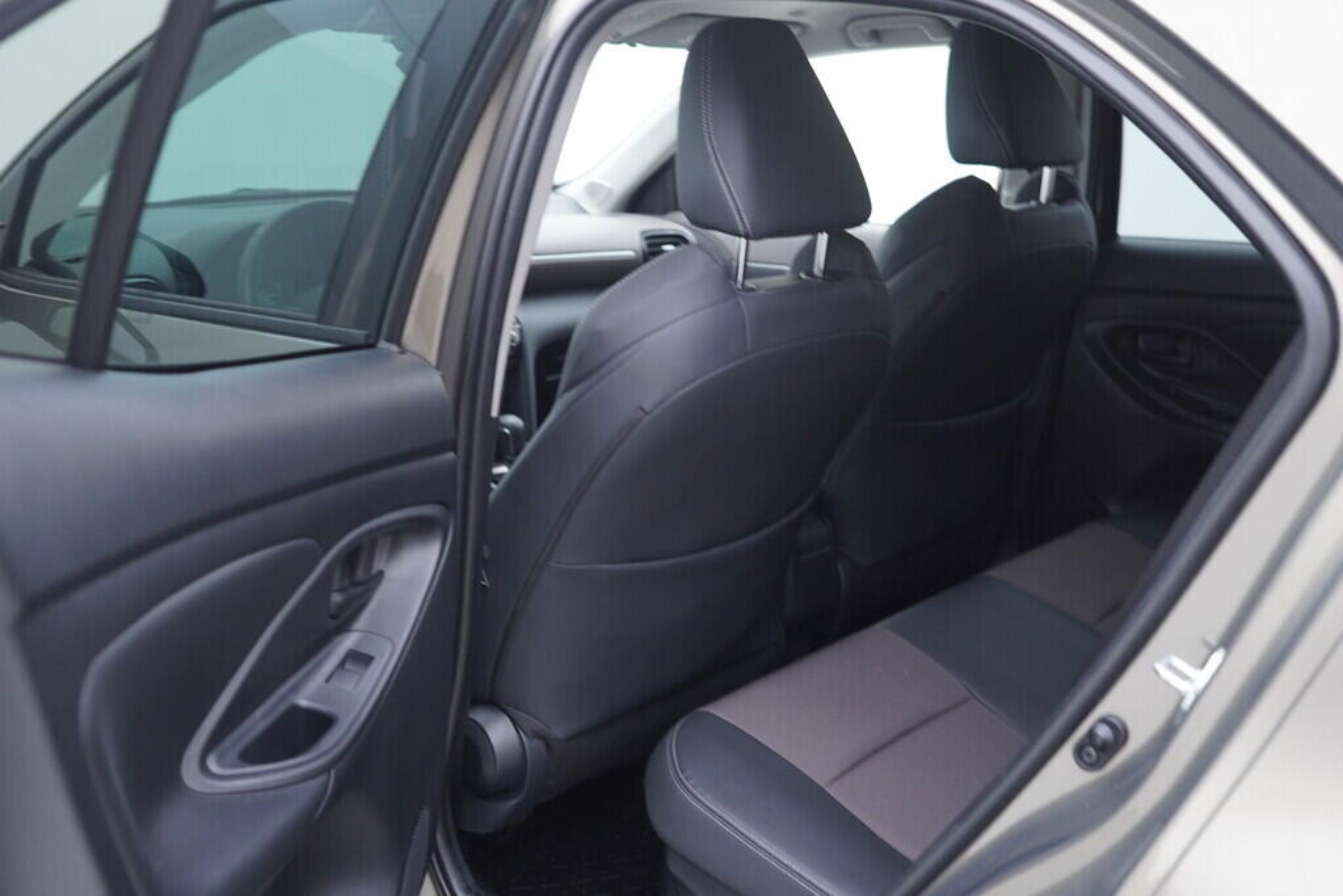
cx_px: 672
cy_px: 448
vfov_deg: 36.9
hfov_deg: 53.1
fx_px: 1343
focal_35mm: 36
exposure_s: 1/40
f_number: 2.8
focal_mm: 24
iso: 250
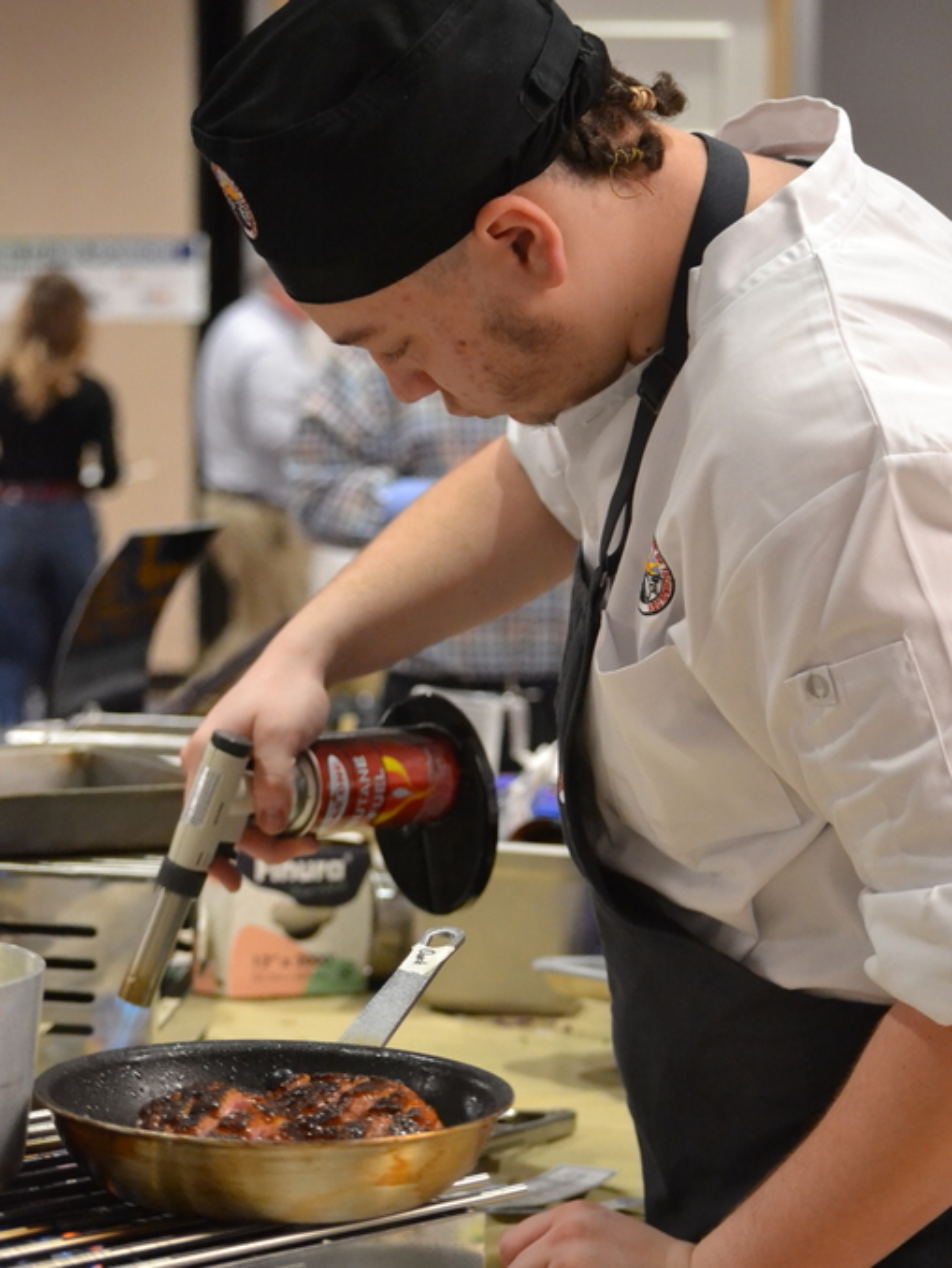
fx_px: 3429
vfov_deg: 21.0
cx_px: 485
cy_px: 617
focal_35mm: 94
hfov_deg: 15.8
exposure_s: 1/160
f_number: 4
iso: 3200
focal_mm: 55
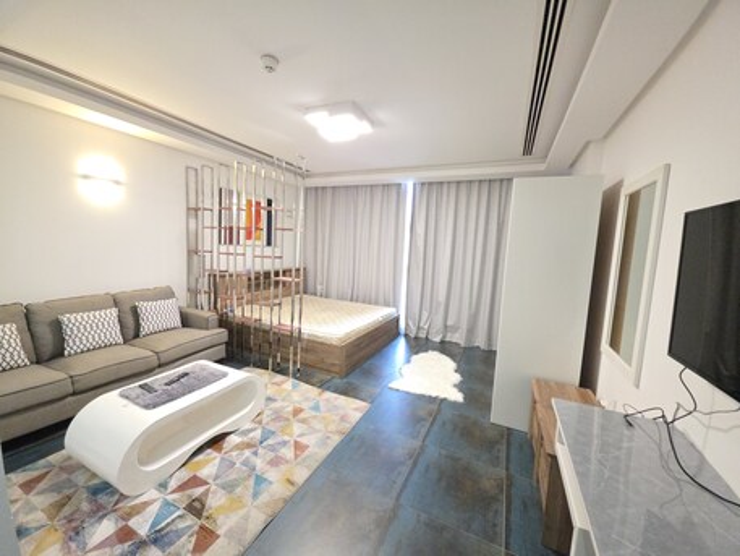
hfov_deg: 106.2
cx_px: 370
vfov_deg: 89.9
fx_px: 278
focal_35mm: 13
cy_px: 278
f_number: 1.9
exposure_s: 1/60
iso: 640
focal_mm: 2.2
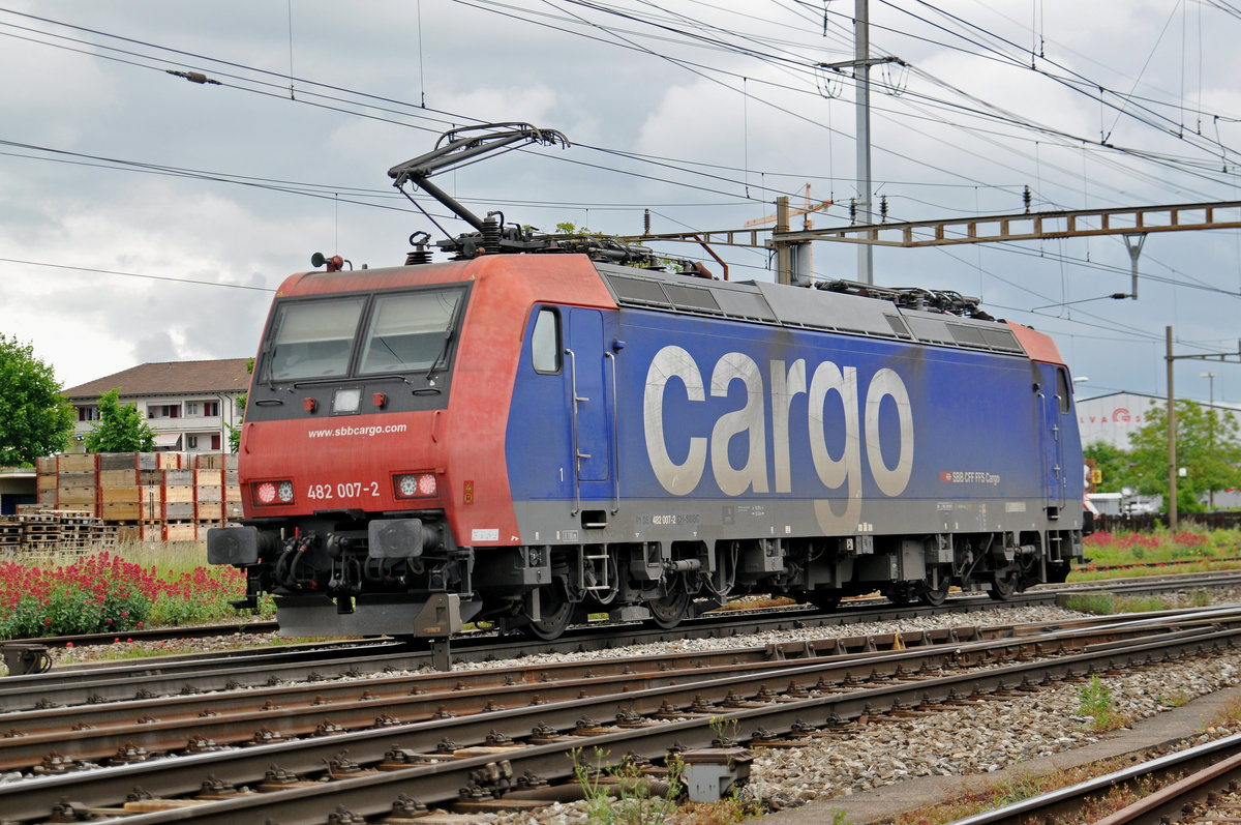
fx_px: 2892
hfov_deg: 24.2
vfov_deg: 16.2
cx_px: 620
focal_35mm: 84
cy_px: 412
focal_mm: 56
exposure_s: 1/1000
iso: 400
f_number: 3.2
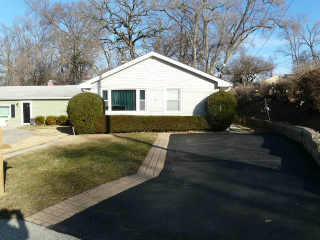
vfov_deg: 49.7
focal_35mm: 28
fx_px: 259
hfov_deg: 63.4
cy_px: 120
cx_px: 160
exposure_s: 1/320
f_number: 5.6
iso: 100
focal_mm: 4.6
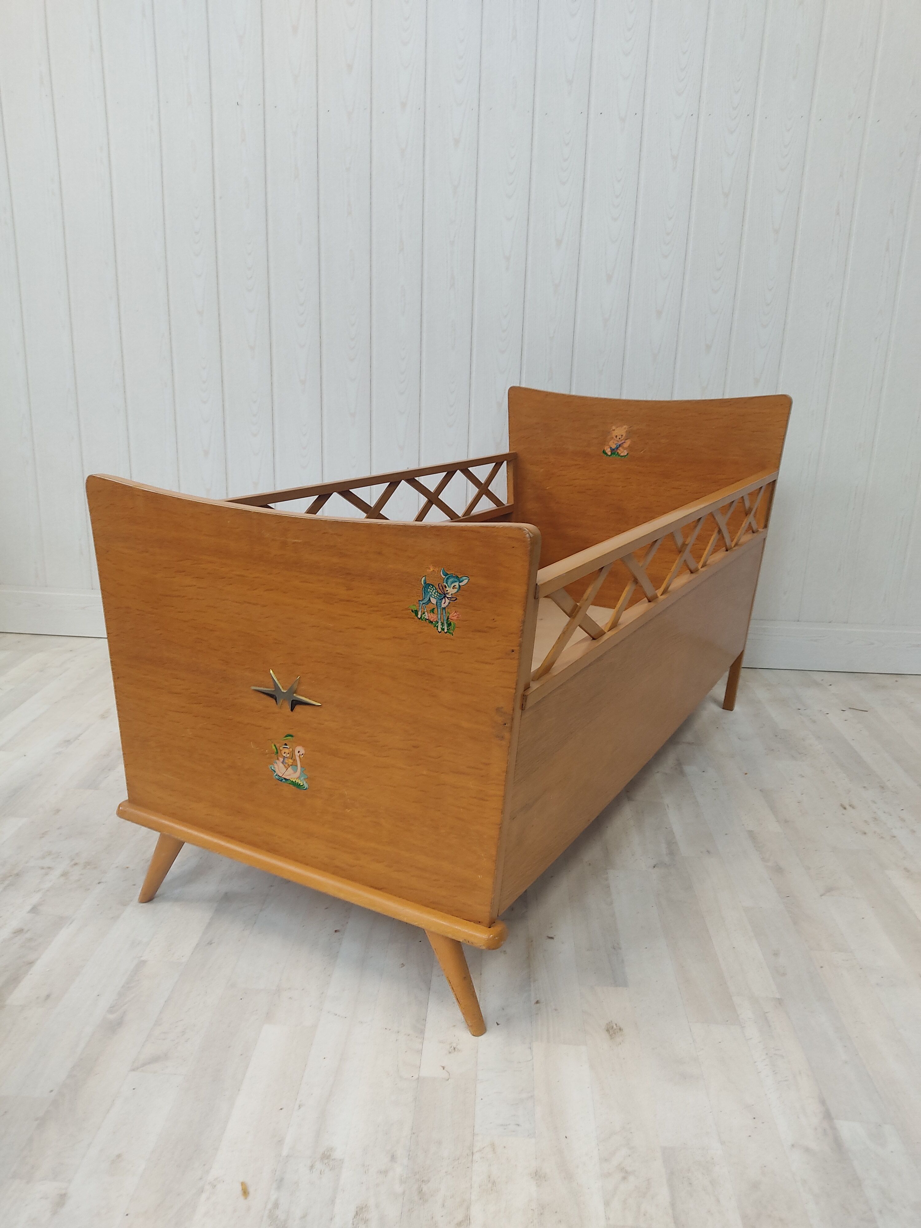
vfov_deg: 67.3
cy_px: 614
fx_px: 922
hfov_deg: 53.1
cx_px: 460
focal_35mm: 26
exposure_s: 1/33
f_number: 1.79
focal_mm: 4.74
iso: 521
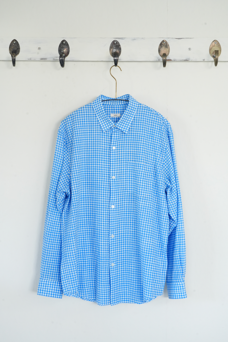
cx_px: 114
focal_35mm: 57
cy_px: 171
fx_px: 541
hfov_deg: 23.8
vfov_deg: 35.0
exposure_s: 1/40
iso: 2000
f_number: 13
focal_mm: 57
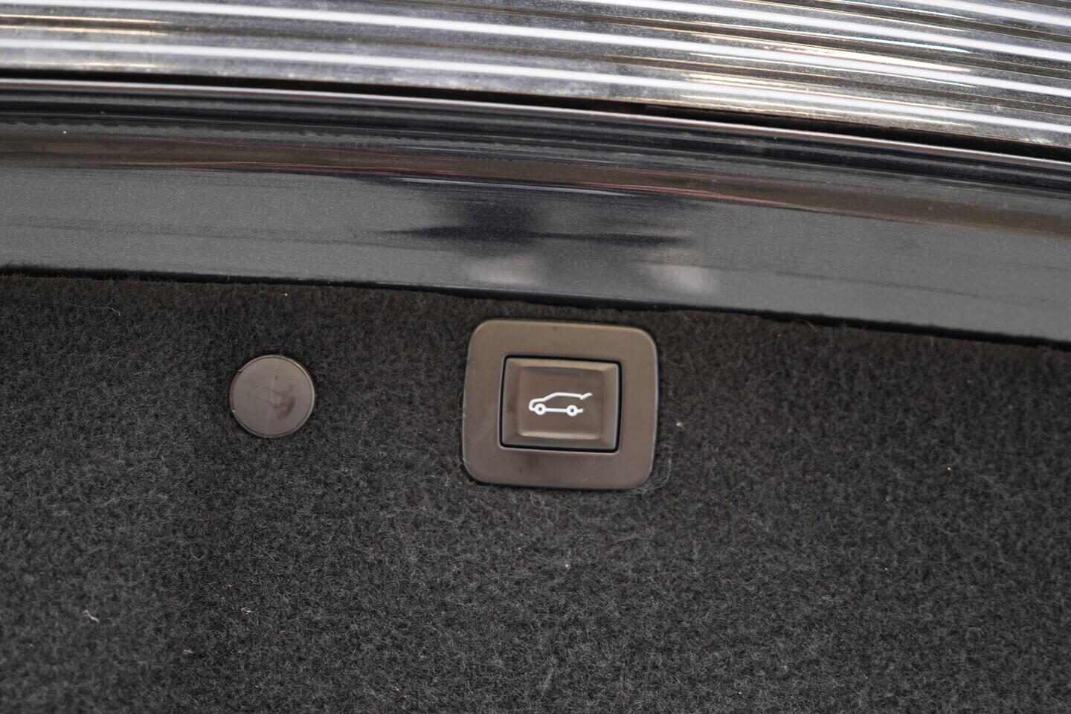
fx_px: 1071
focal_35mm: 36
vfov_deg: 36.9
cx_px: 536
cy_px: 357
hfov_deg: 53.1
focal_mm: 24
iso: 500
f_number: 2.8
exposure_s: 1/40
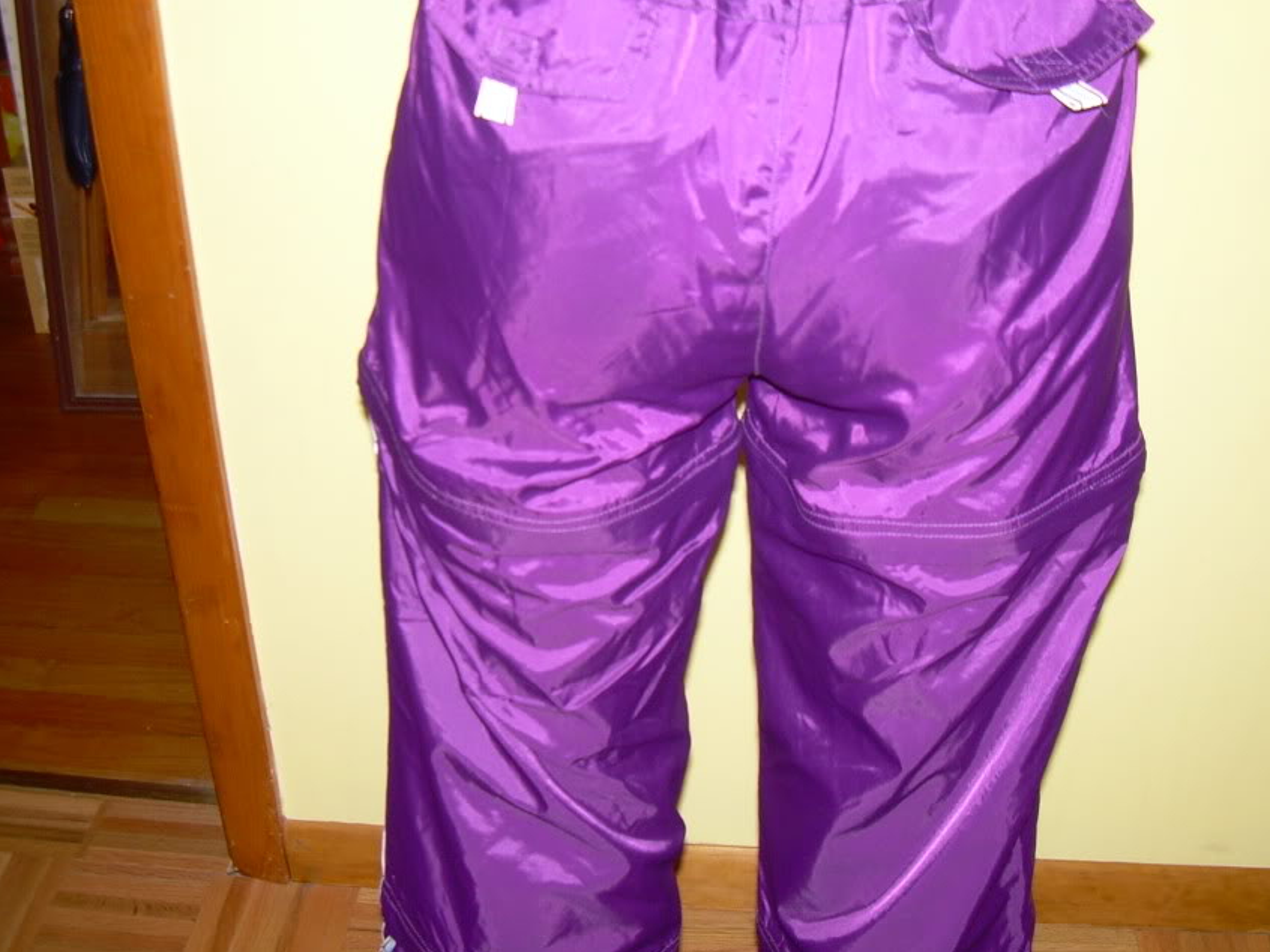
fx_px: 1687
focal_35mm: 46
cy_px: 395
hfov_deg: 41.2
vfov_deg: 31.4
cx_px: 635
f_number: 2.8
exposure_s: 1/60
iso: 65
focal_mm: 6.3
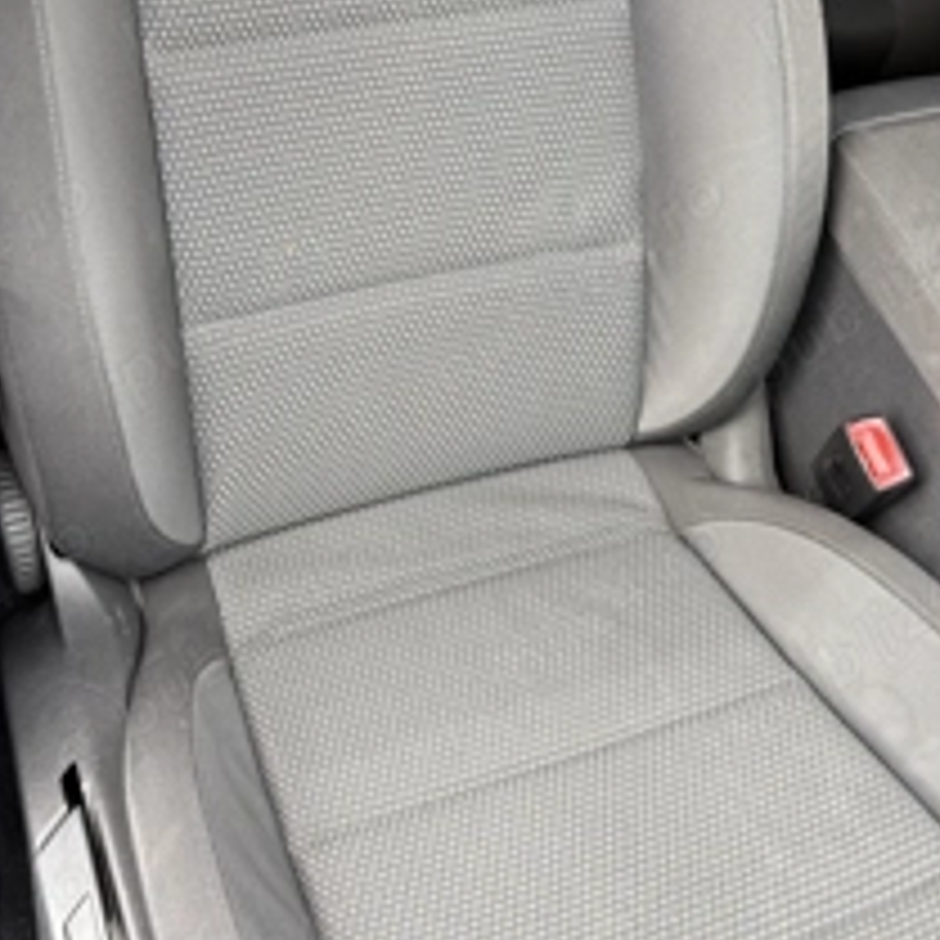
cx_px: 418
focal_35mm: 44
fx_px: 1352
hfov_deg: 38.3
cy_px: 360
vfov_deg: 38.1
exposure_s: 1/121
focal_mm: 5.96
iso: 50
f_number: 1.6
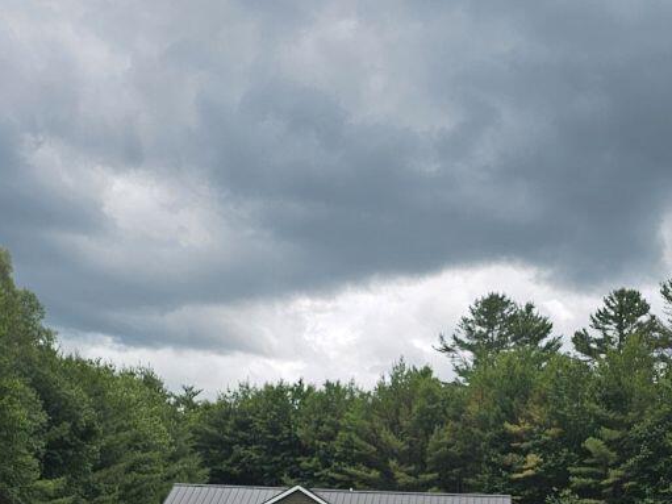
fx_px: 1165
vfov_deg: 22.4
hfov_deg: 32.0
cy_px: 615
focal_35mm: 60
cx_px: 433
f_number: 1.7
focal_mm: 6.3
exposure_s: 1/784
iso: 10
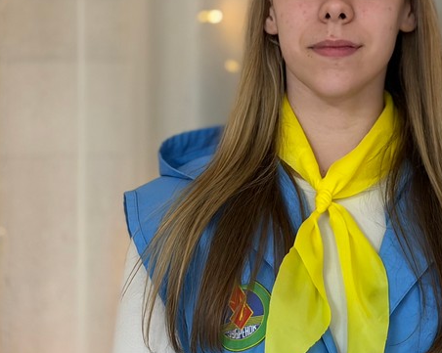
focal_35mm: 83
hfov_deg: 22.8
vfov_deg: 18.3
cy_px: 77
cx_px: 335
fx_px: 1085
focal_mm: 6.76
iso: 400
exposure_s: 1/33
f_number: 1.78
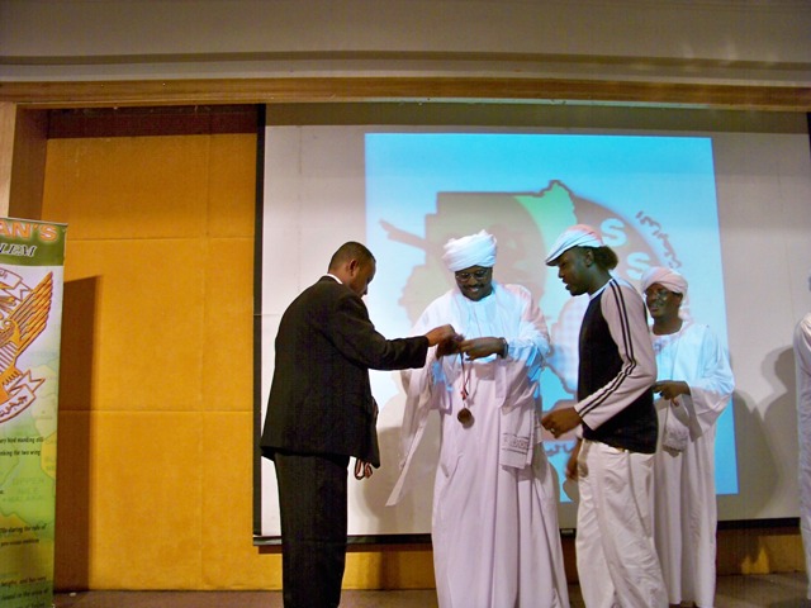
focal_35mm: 33
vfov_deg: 42.9
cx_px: 406
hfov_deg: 55.4
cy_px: 304
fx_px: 773
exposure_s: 1/40
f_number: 2.8
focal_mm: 5.85
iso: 250
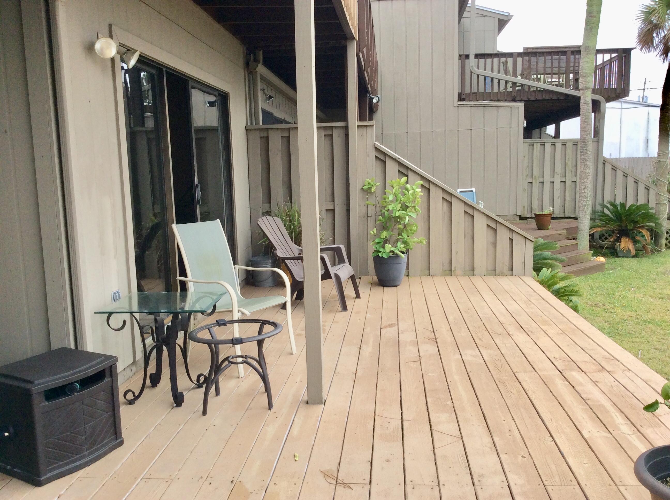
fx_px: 618
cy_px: 250
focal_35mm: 32
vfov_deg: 44.1
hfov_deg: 56.9
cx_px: 335
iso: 32
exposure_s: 1/364
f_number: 2.4
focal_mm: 3.3
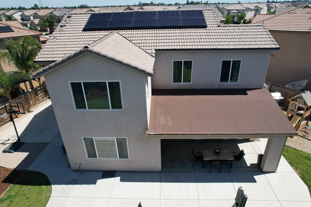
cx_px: 156
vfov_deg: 57.2
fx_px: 190
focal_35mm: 22
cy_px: 104
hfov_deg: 78.6
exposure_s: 1/2500
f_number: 2.8
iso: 140
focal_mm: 8.38
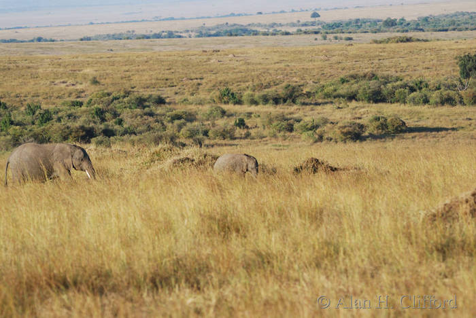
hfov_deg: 6.5
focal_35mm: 315
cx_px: 238
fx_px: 4168
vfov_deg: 4.4
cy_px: 159
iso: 250
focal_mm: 210
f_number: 5.3
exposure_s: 1/500
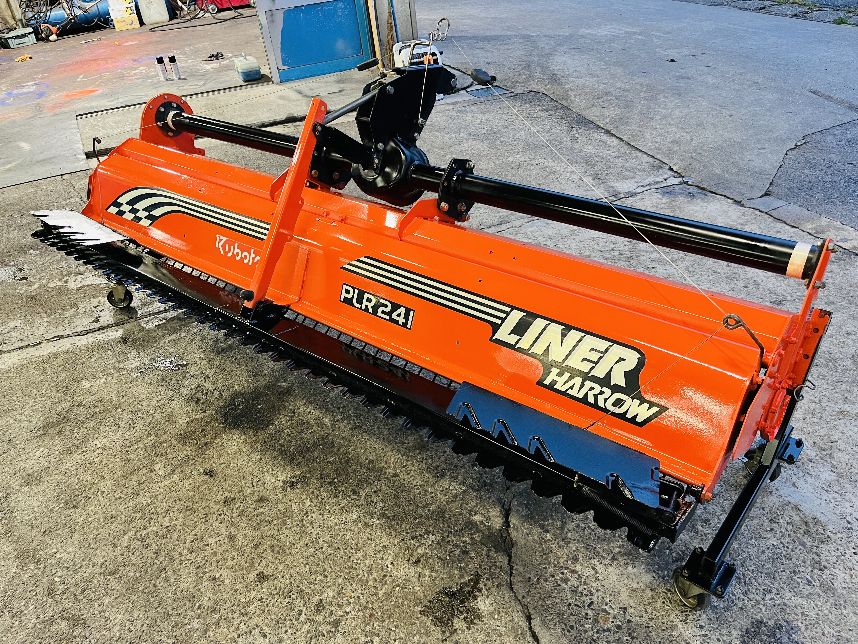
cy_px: 322
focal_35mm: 26
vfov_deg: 53.1
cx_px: 429
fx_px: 644
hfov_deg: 67.3
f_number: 1.6
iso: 320
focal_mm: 5.1
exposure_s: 1/60
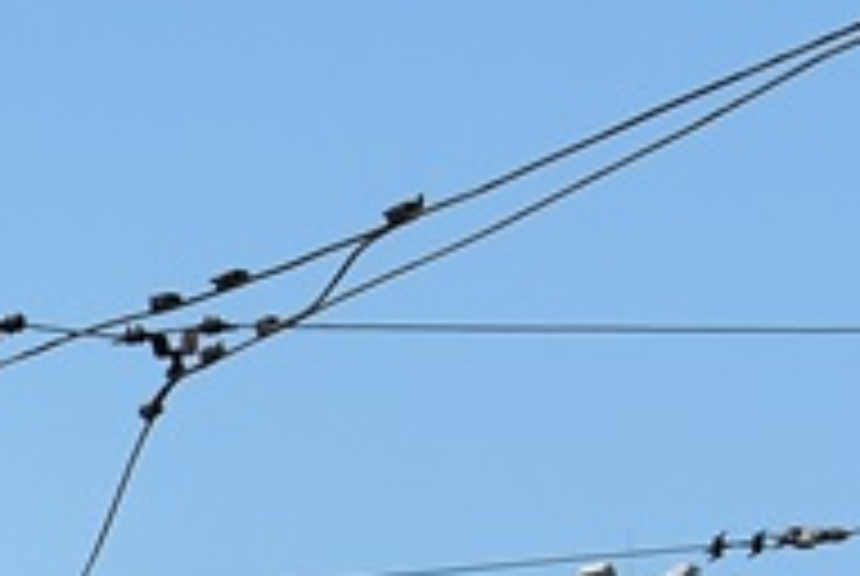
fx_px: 5626
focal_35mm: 235
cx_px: -644
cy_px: 1377
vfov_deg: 5.7
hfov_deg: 8.4
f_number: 8
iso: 125
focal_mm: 25
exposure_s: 1/500
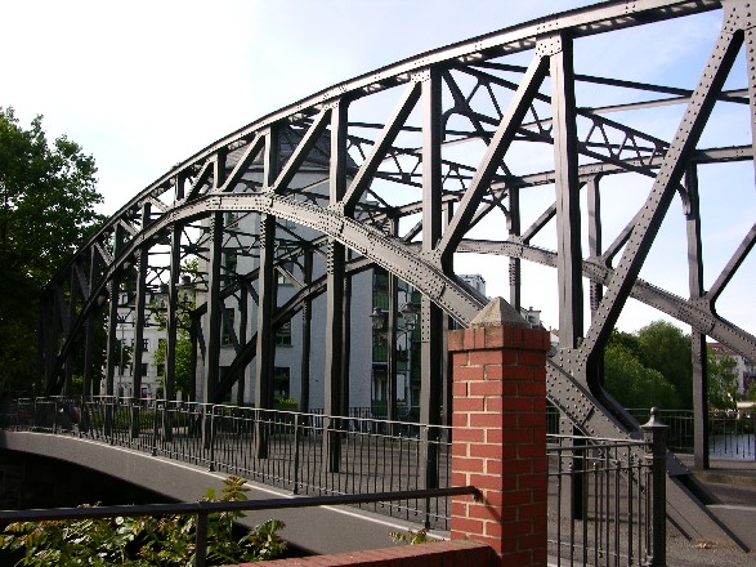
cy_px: 284
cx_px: 378
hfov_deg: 52.6
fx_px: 764
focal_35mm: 35
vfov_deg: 40.7
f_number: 6.3
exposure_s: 1/101
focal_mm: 8.9
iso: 50
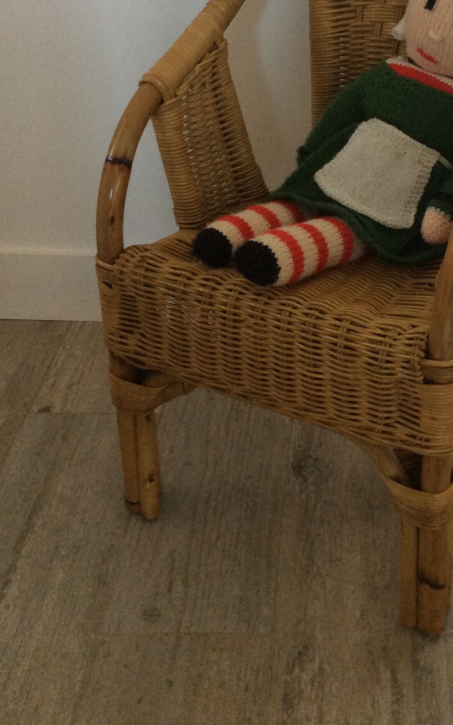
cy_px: 218
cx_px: 374
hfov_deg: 25.3
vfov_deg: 39.6
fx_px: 988
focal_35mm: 50
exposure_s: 1/25
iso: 80
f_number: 2.4
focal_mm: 3.3
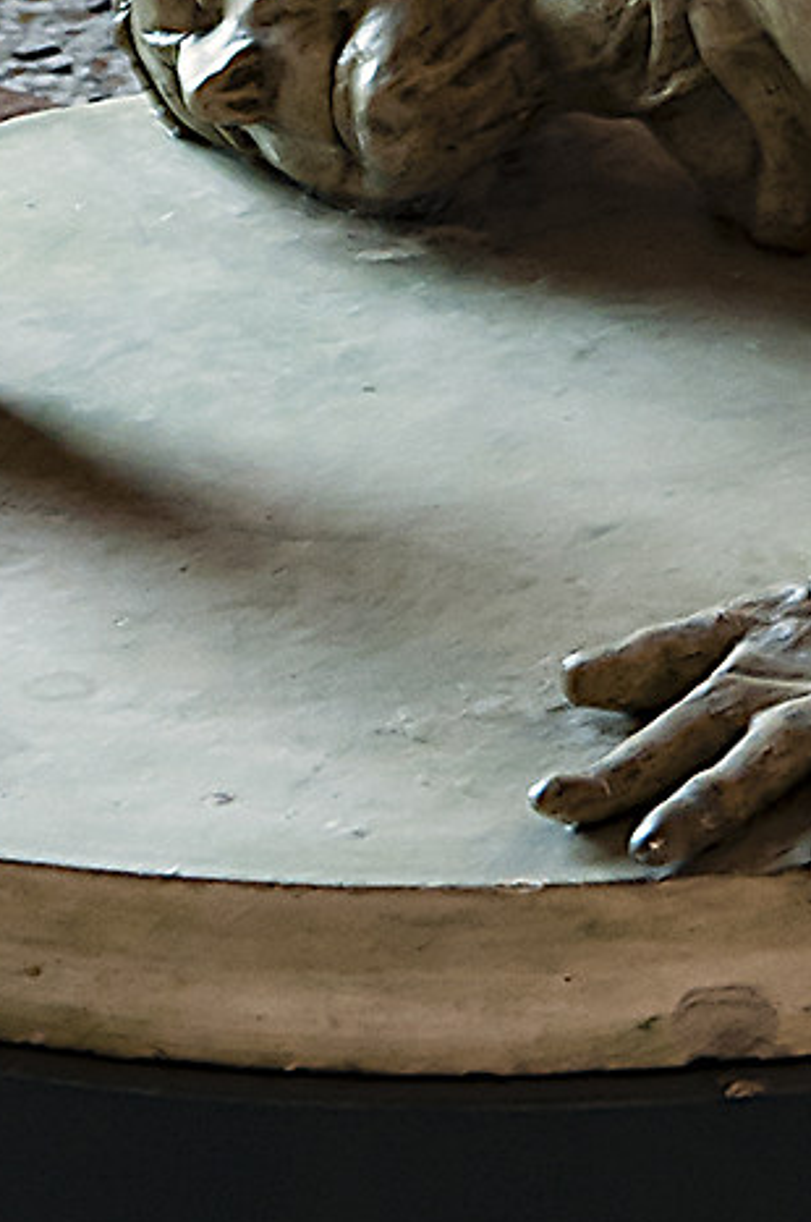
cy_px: -1023
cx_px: 623
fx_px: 8879
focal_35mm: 262
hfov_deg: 5.2
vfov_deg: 7.6
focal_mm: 34
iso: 200
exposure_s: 1/10
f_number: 5.6
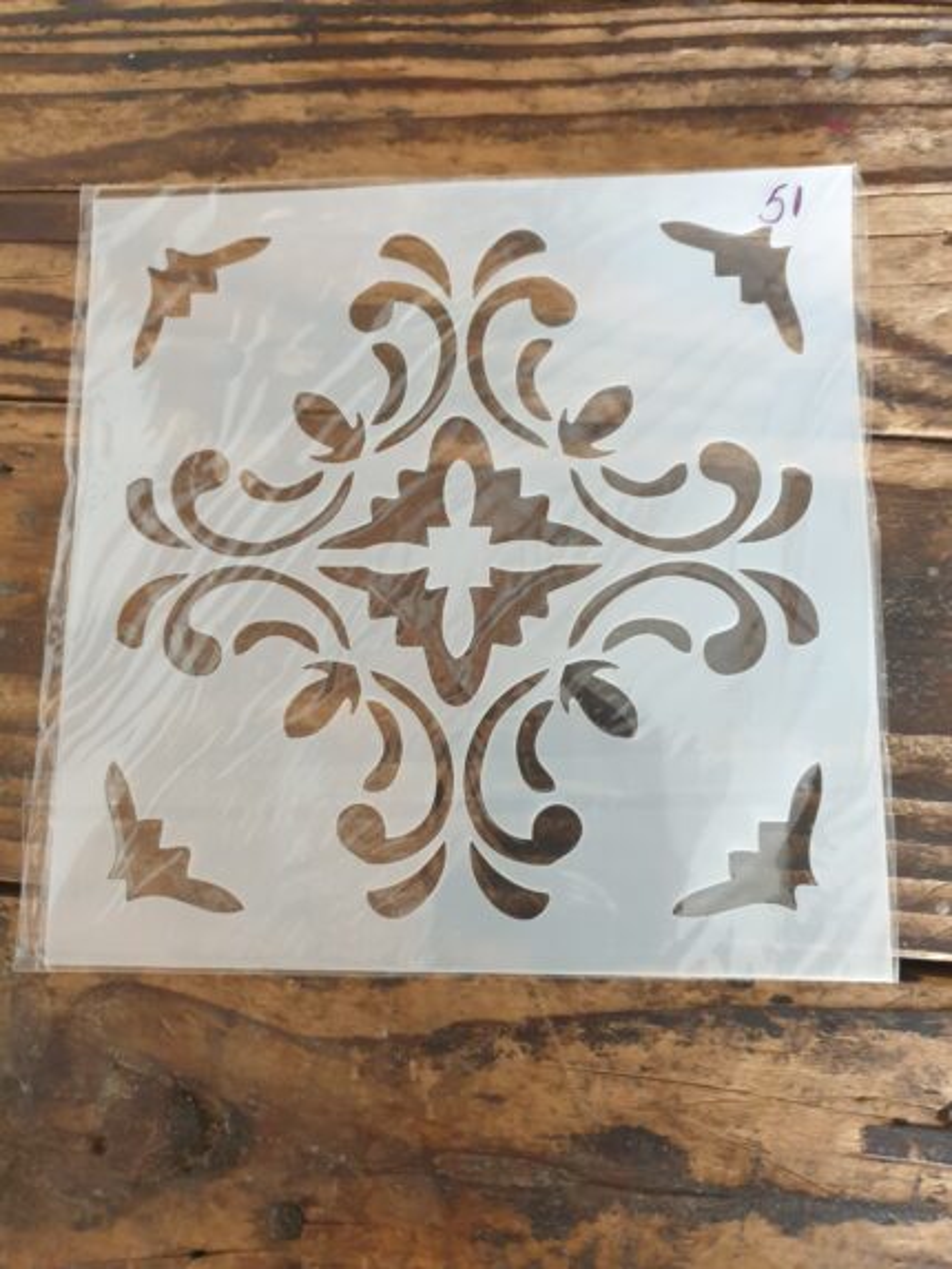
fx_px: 953
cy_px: 634
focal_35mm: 26
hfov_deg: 53.1
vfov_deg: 67.3
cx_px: 476
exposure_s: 1/23
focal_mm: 4.3
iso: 250
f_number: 1.5
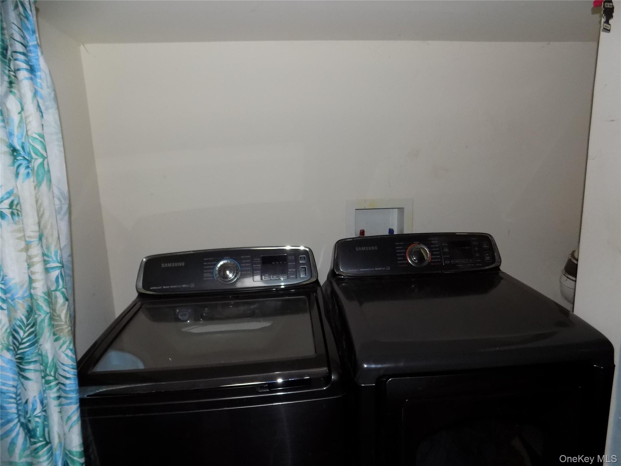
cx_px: 310
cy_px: 233
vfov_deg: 58.9
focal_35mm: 23
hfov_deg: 73.9
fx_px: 413
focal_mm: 4
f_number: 3.1
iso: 200
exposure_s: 1/30
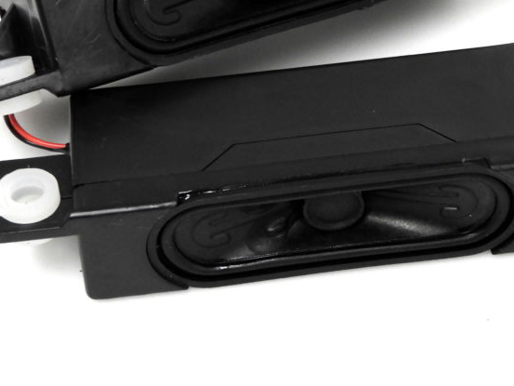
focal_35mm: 176
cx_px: 330
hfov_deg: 11.2
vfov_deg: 8.4
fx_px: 2614
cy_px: 77
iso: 400
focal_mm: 17
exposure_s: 1/25
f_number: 4.8
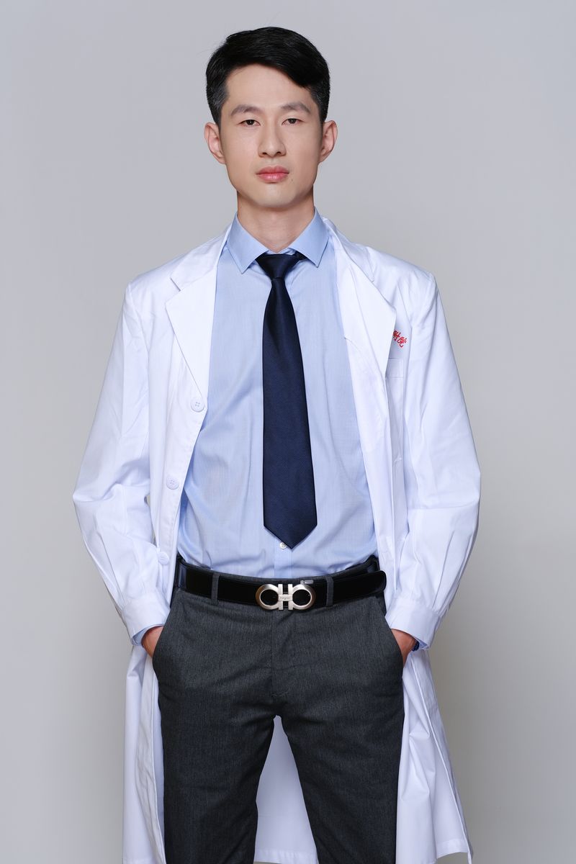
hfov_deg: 16.3
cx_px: 288
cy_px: 432
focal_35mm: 84
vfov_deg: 24.2
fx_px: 2016
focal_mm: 56
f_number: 5
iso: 250
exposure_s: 1/160
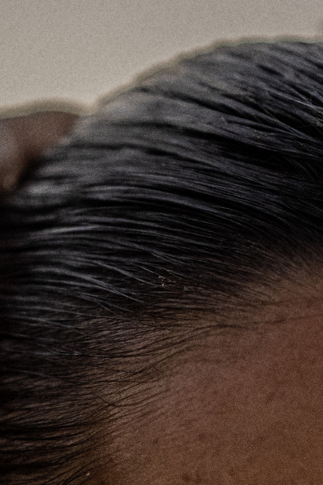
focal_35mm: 214
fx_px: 2880
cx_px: 517
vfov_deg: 8.9
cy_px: 1073
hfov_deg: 6.3
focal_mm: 35
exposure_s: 1/500
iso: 800
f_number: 2.5
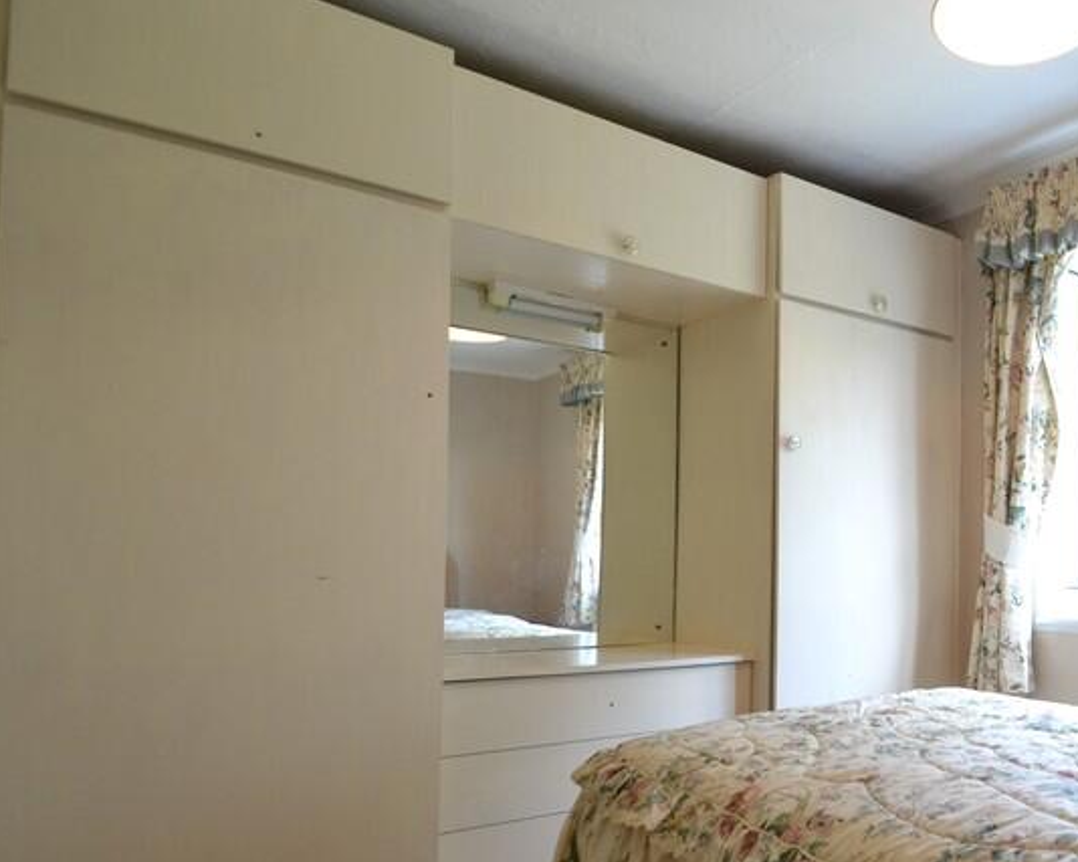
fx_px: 861
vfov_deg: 52.7
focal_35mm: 27
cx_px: 961
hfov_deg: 55.9
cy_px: 524
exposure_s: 1/80
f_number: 4.5
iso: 400
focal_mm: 10
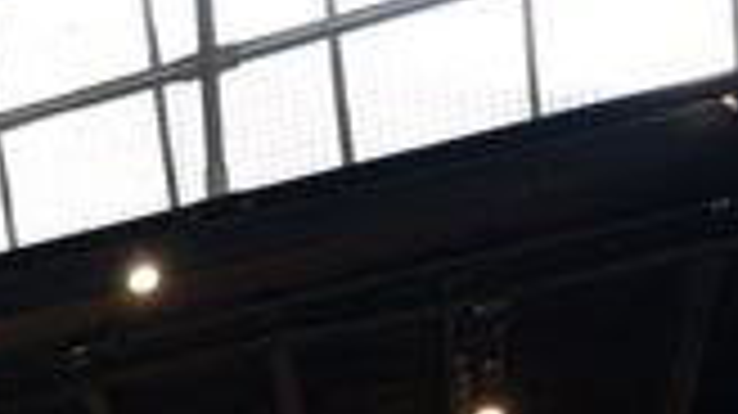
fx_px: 1799
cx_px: -410
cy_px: 936
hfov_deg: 19.7
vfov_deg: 11.3
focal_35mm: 92
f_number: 2.2
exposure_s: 1/50
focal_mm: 16
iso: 125
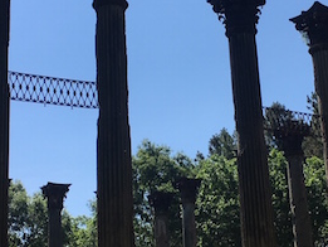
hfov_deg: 24.4
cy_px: 113
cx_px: 194
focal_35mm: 80
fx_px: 758
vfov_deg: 18.4
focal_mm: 4.15
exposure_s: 1/1570
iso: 25
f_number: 2.2
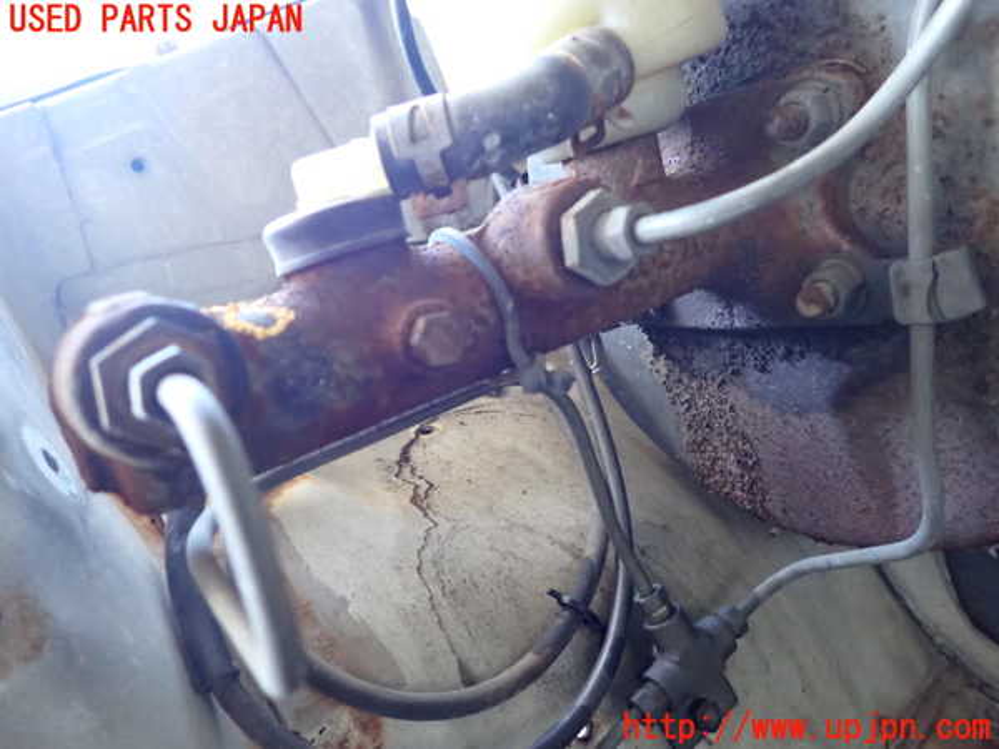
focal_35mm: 25
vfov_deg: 54.9
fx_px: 721
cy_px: 374
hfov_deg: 69.4
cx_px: 500
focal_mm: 4.5
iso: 1250
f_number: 2
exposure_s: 1/80
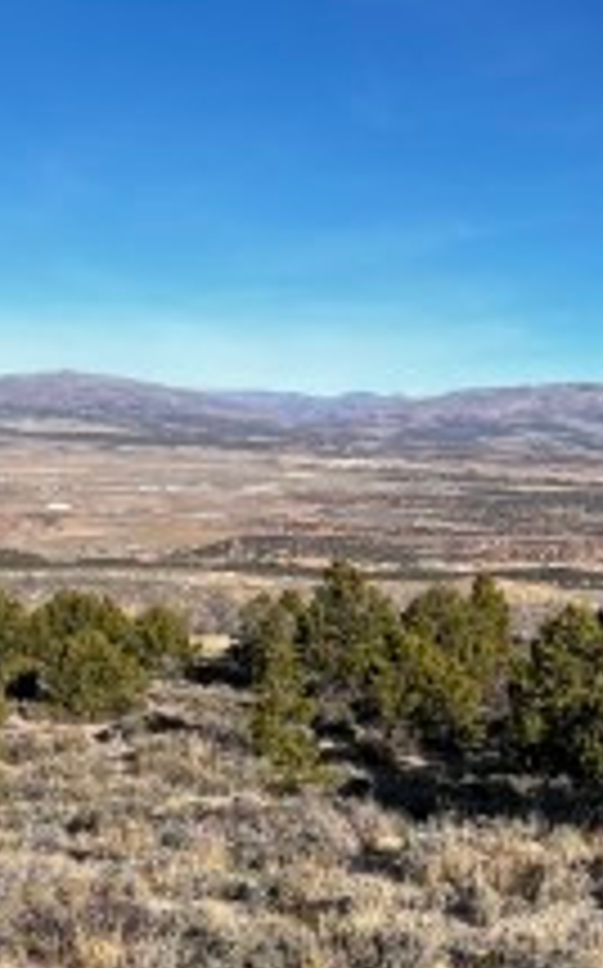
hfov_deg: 27.6
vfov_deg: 47.4
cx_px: 711
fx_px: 1080
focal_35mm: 41
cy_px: 653
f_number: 1.8
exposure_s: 1/1309
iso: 32
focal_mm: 1.57
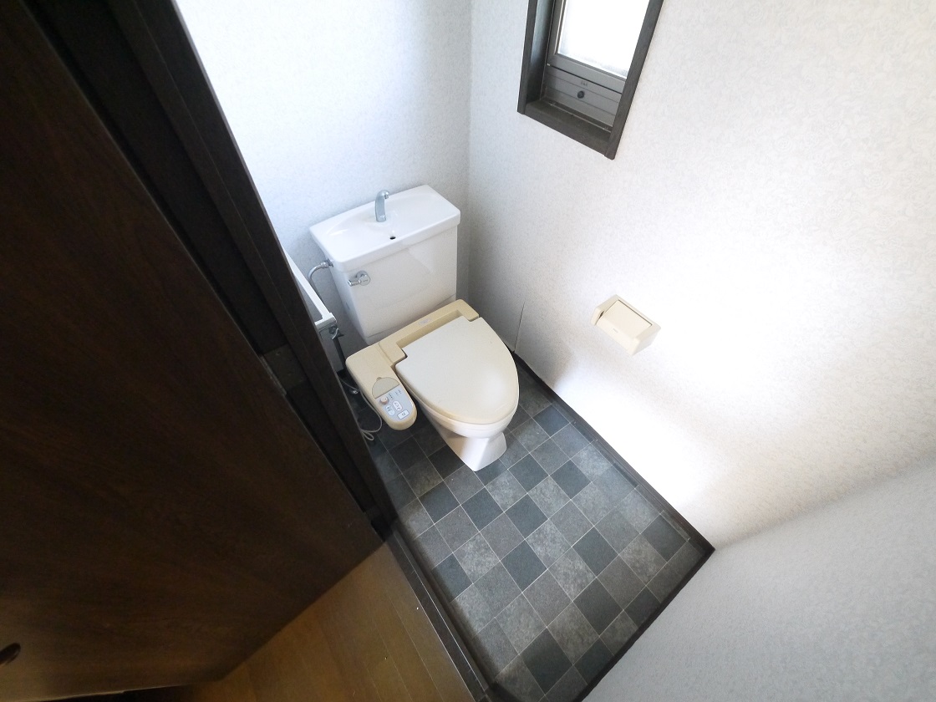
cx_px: 468
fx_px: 379
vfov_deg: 85.7
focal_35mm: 14
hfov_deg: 102.1
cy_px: 351
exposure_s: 1/30
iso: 1600
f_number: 4
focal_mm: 7
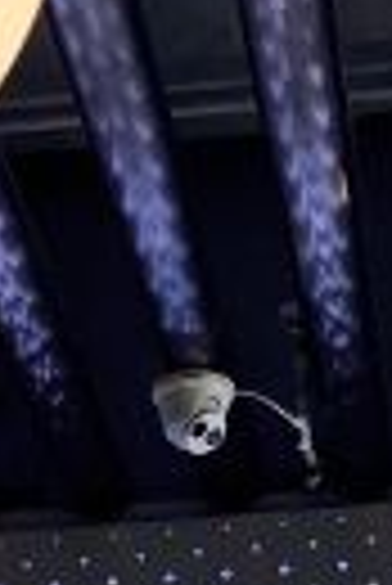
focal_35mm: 157
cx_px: 198
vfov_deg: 12.0
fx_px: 2557
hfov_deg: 8.8
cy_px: 1046
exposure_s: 1/100
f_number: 1.8
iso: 40
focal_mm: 3.99
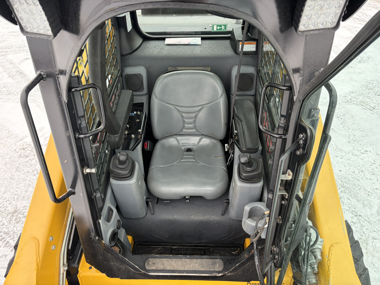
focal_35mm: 26
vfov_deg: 53.1
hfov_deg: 67.3
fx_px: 285
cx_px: 190
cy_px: 142
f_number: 1.6
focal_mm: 5.96
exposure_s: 1/217
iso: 80
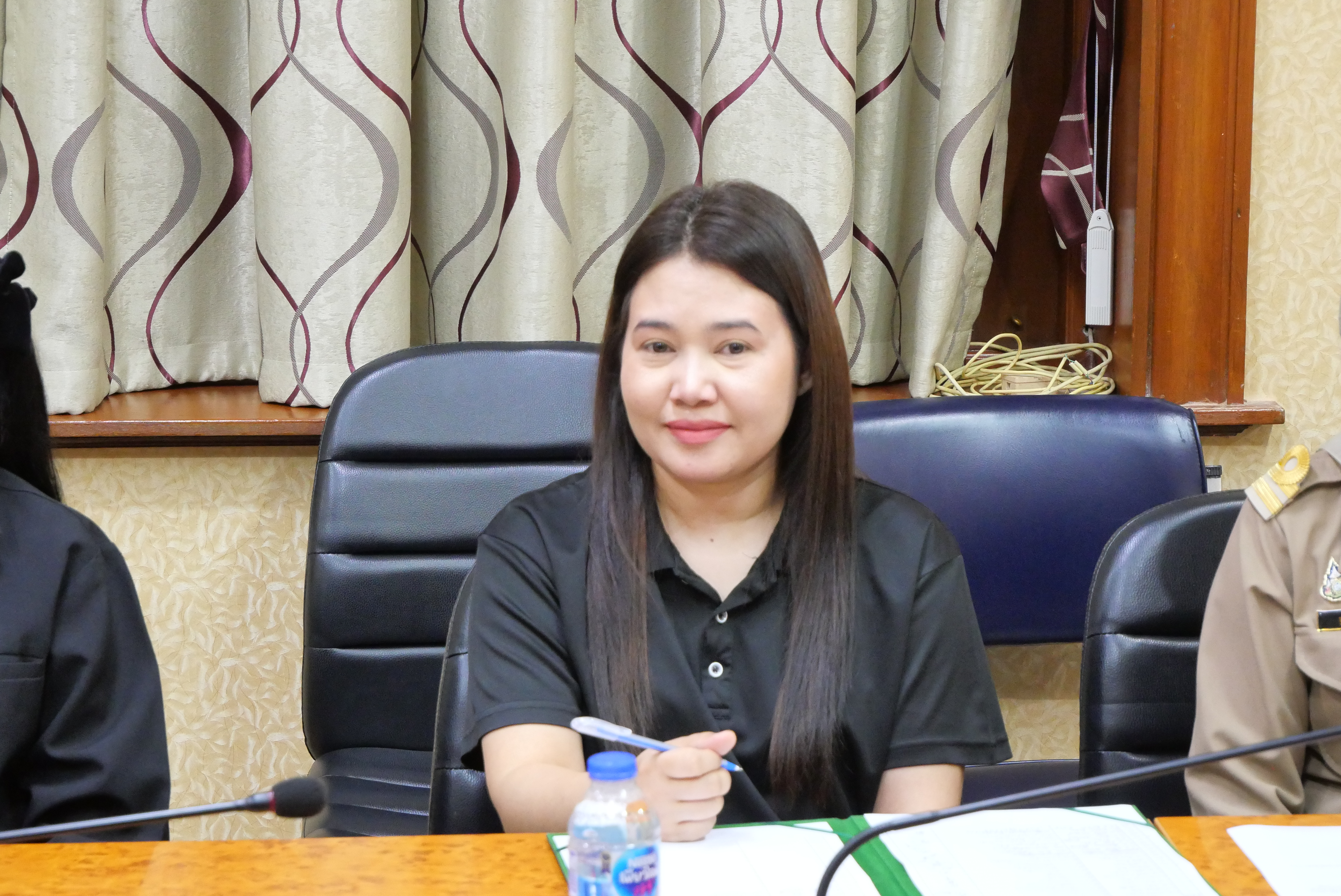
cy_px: 448
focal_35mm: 108
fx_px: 4025
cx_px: 670
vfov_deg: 12.7
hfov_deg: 18.9
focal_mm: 52
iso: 3200
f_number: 5.6
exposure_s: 1/20
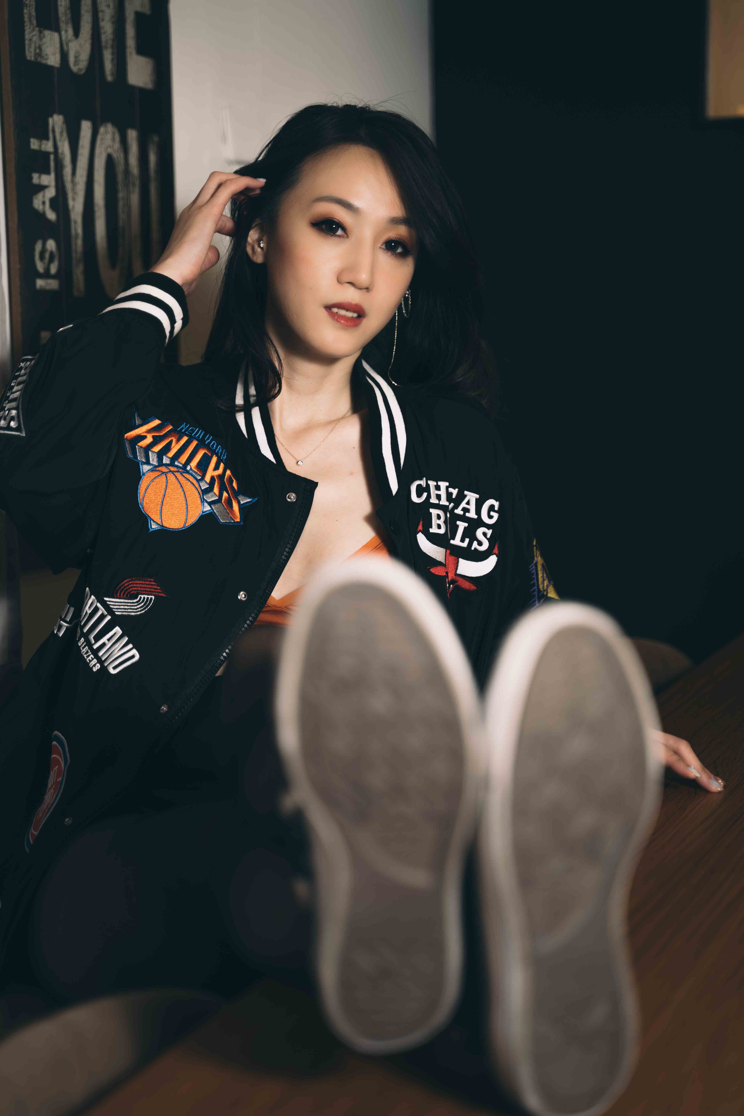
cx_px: 372
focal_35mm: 68
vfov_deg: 29.7
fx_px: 2108
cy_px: 558
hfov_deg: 20.0
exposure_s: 1/125
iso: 80
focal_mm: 68
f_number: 2.8
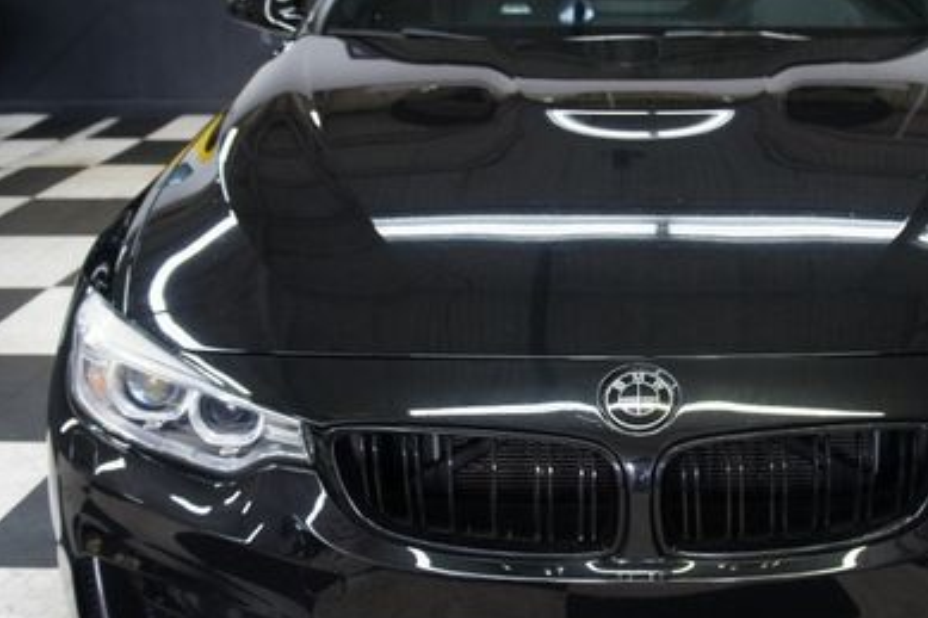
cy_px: 315
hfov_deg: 37.5
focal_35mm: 52
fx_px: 1335
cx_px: 678
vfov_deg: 26.1
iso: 400
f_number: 4
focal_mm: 21
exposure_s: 1/40
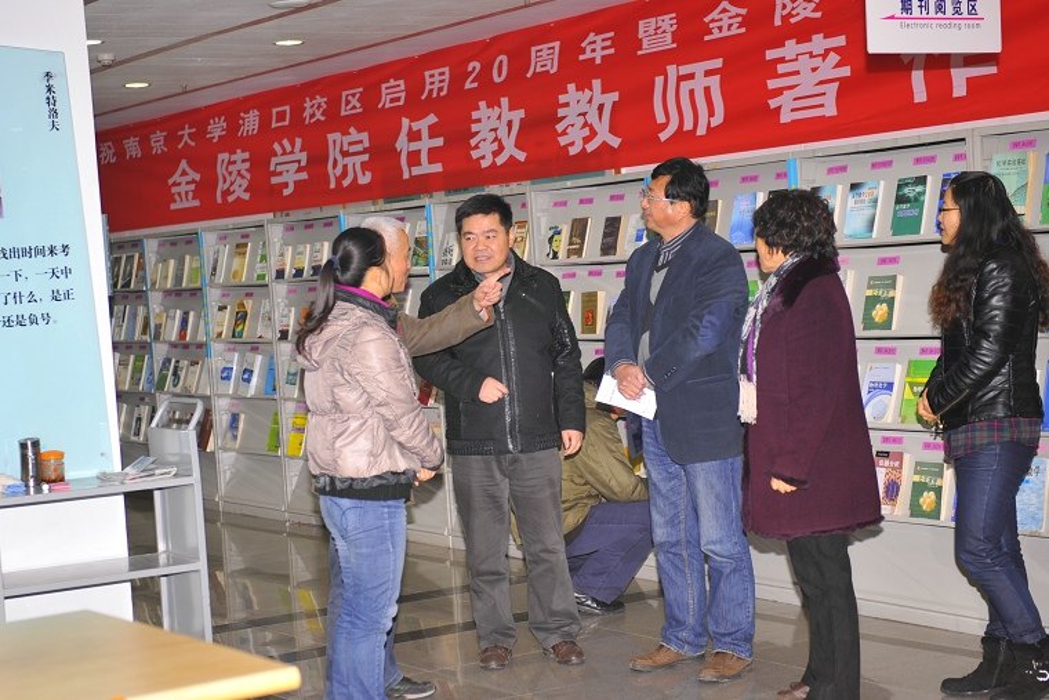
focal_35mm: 55
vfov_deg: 24.6
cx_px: 524
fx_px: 1603
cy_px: 350
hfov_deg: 36.2
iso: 250
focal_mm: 55
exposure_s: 1/60
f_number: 2.8
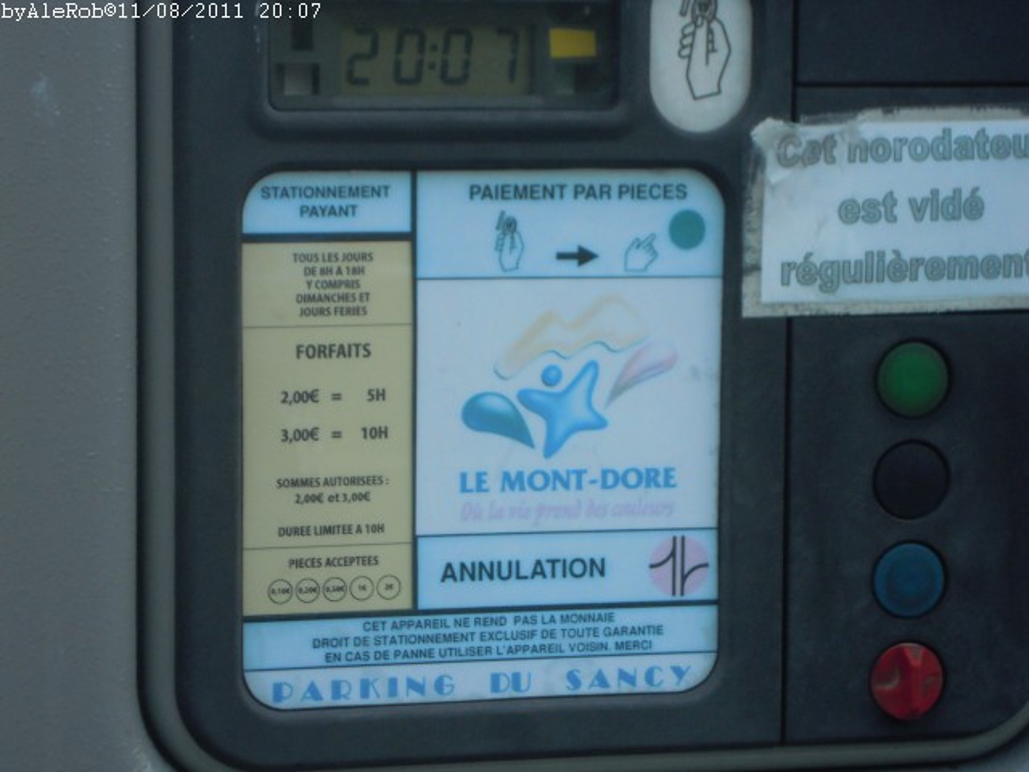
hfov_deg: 15.6
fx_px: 3745
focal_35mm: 126
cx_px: 514
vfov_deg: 11.8
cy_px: 386
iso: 400
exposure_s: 1/100
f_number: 6.2
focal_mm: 22.6
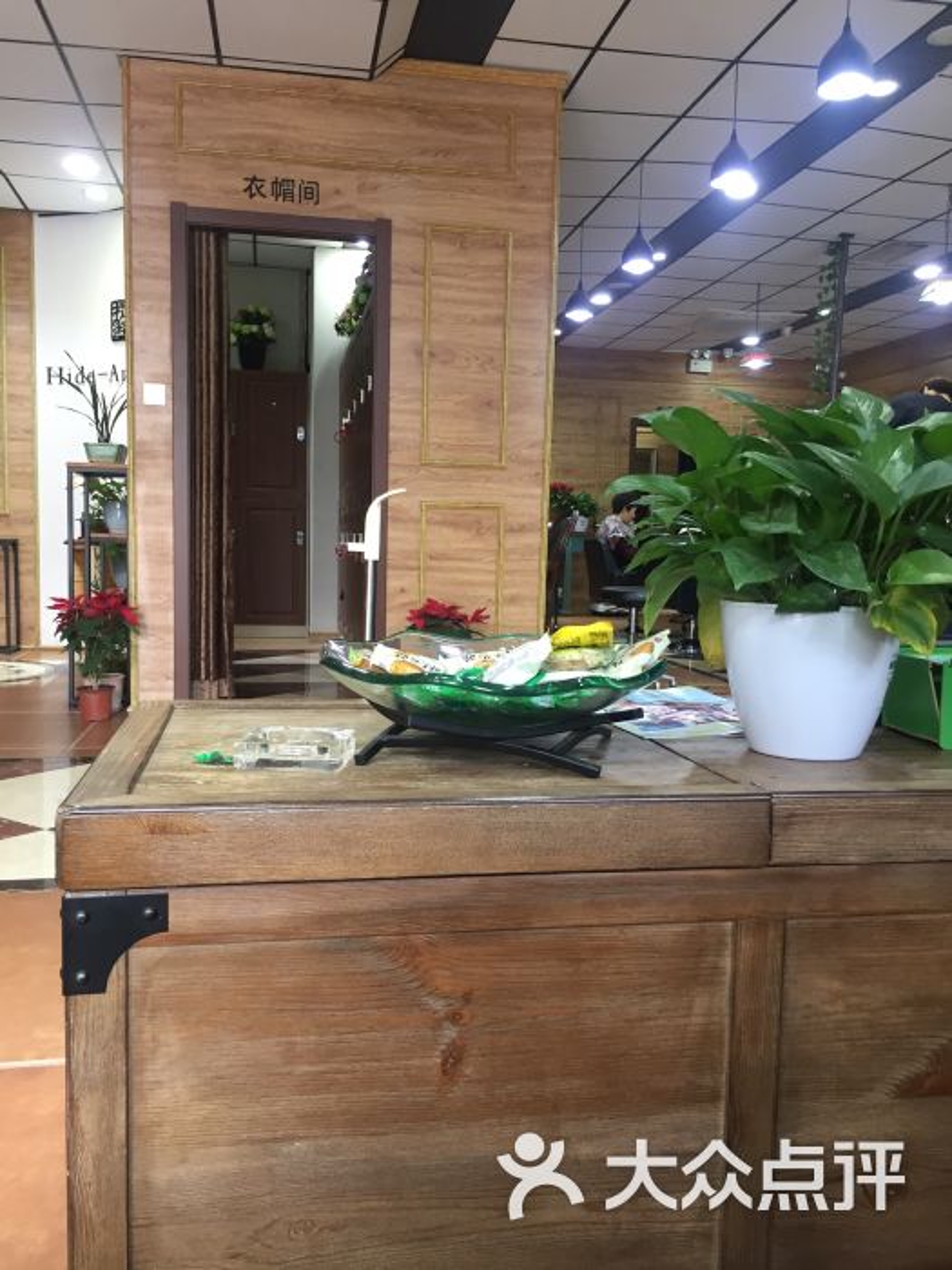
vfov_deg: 61.7
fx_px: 1063
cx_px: 476
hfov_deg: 48.2
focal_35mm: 29
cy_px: 635
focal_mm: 4.15
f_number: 2.2
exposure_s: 1/33
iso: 100
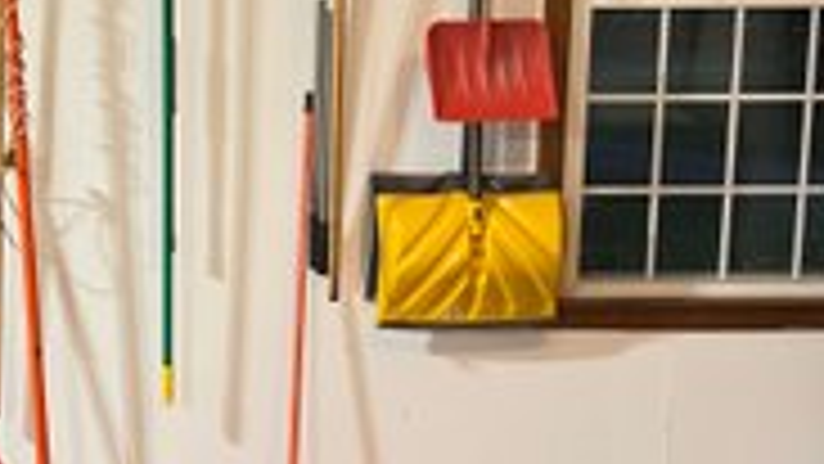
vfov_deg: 22.6
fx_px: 1158
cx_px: 88
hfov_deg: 36.8
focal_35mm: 53
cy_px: 182
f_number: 1.5
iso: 200
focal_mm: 5.7
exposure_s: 1/60
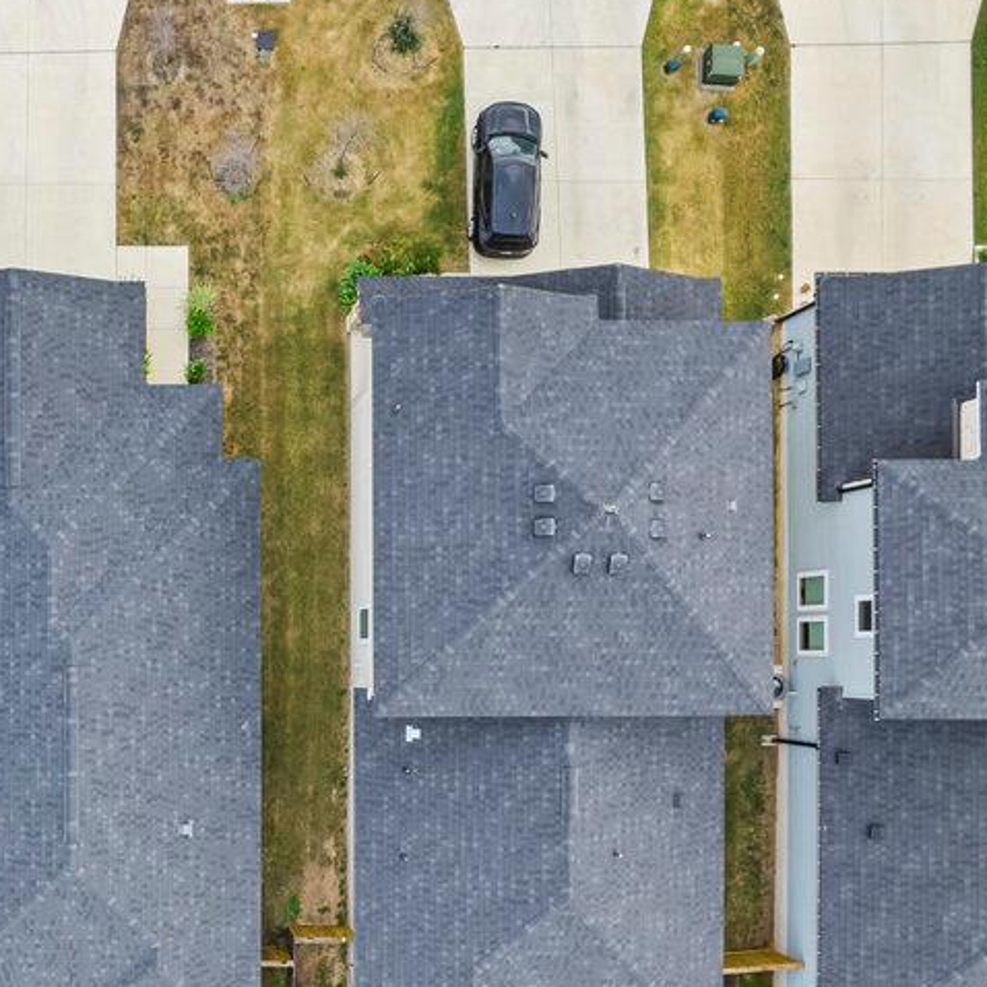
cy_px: 642
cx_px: 107
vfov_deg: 41.4
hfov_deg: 39.0
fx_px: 1290
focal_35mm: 40
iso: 110
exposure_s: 1/25
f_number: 2.8
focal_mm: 8.38
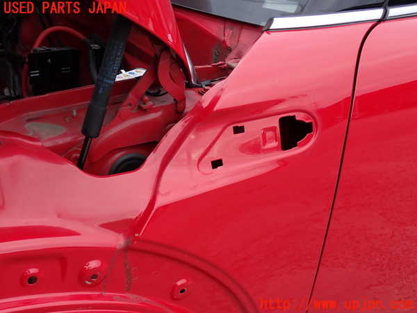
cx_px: 208
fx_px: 494
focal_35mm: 41
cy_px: 156
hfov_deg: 45.8
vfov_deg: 35.1
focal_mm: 7.31
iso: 100
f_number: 4
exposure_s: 1/125
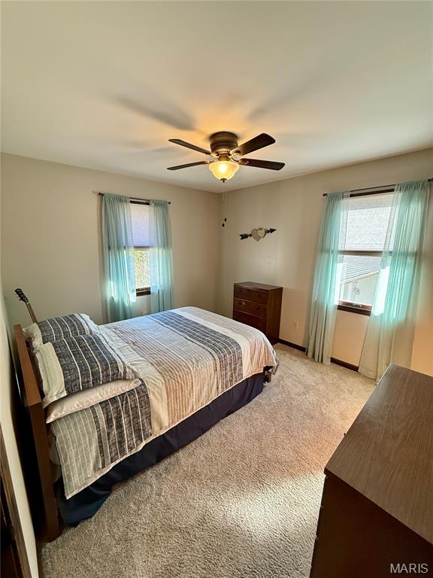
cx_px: 216
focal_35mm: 14
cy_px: 289
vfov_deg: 102.1
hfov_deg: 85.7
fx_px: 233
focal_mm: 2.22
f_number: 2.2
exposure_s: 1/120
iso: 250
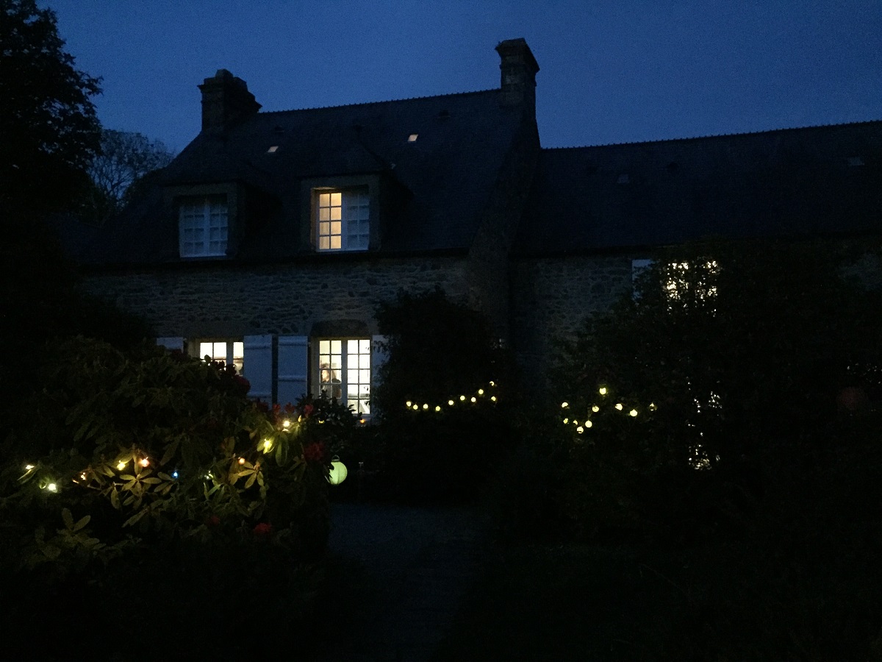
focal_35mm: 29
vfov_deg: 48.2
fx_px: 739
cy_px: 331
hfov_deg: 61.7
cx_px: 441
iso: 2000
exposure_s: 1/17
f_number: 2.2
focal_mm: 4.15
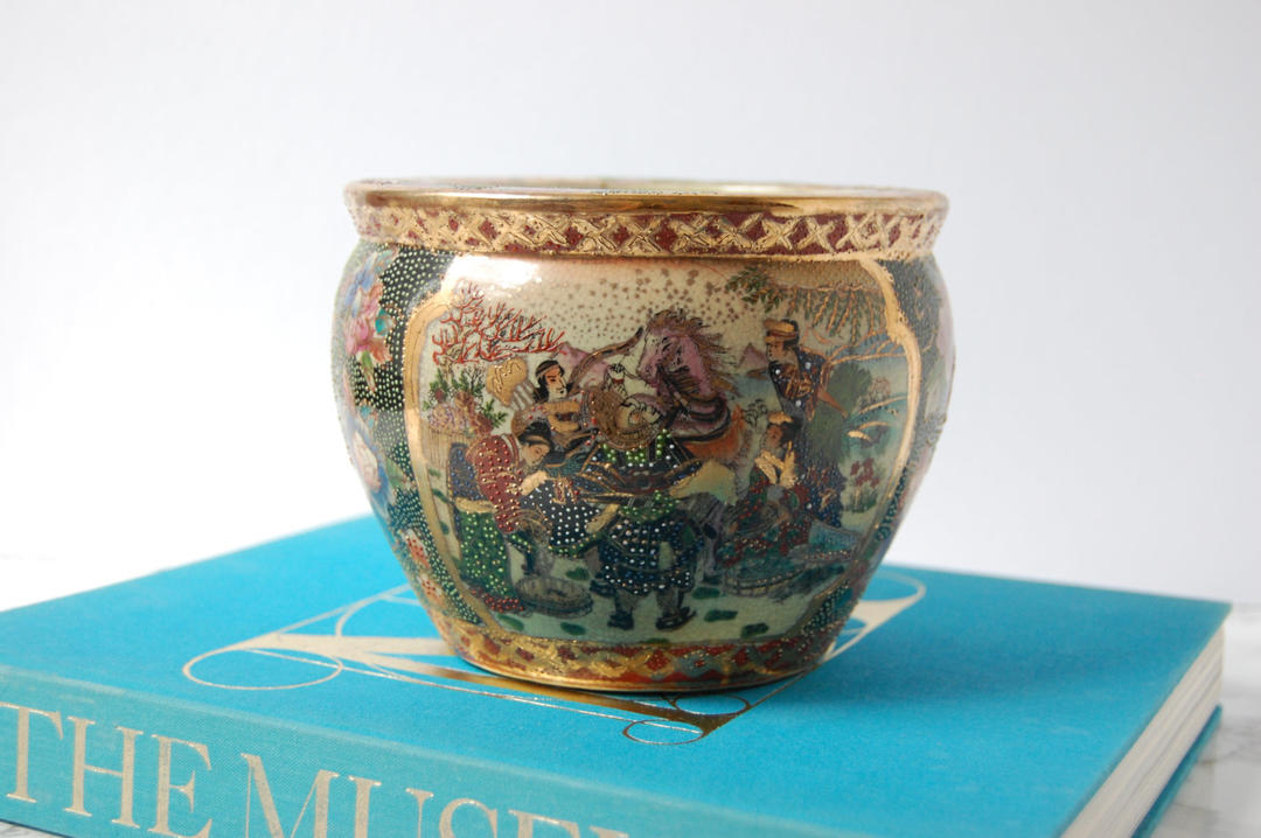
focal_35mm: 52
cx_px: 630
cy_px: 419
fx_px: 1837
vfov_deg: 25.7
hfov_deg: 37.9
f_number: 4.8
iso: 800
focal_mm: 35
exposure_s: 1/160
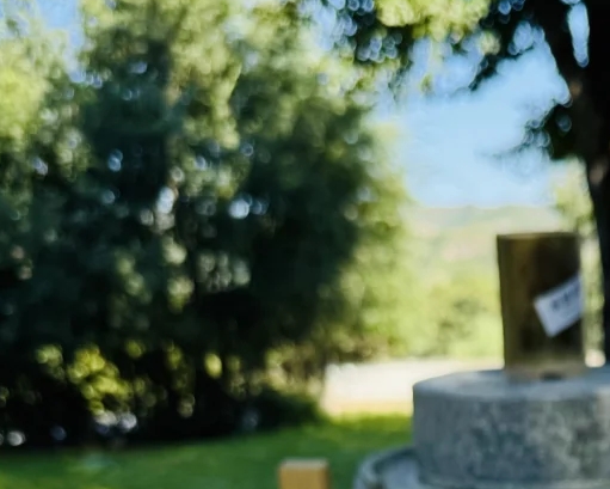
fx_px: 1192
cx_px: 587
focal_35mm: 66
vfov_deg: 20.1
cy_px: 722
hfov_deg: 27.3
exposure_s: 1/1560
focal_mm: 6.76
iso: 80
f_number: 1.78
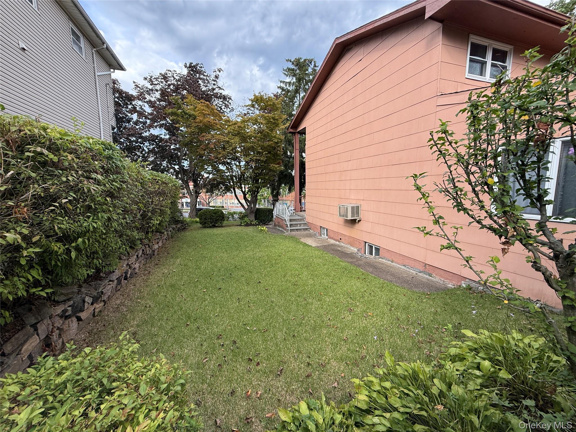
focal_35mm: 14
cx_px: 288
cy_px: 216
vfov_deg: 85.7
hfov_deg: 102.1
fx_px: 233
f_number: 2.2
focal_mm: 2.22
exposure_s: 1/237
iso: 50
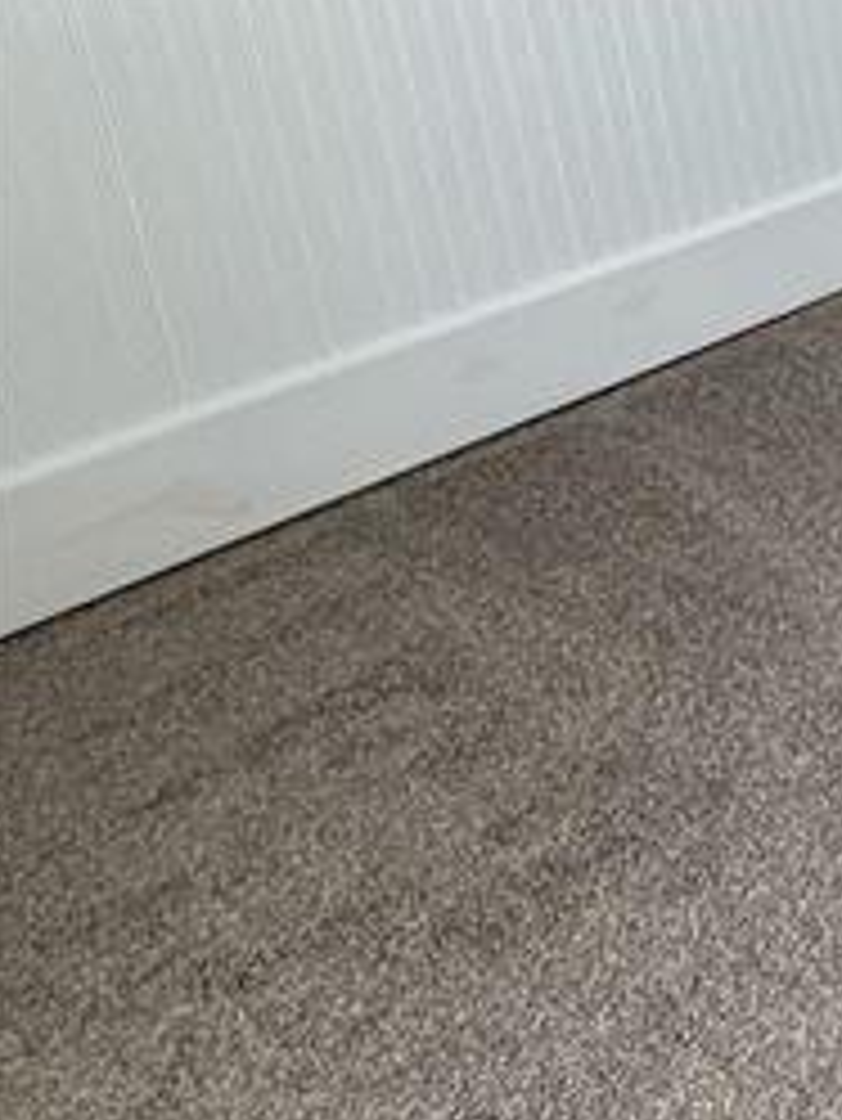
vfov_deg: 32.5
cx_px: 1603
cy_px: -18
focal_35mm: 54
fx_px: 1750
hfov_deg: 19.0
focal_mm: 2.22
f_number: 2.2
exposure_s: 1/99
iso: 100
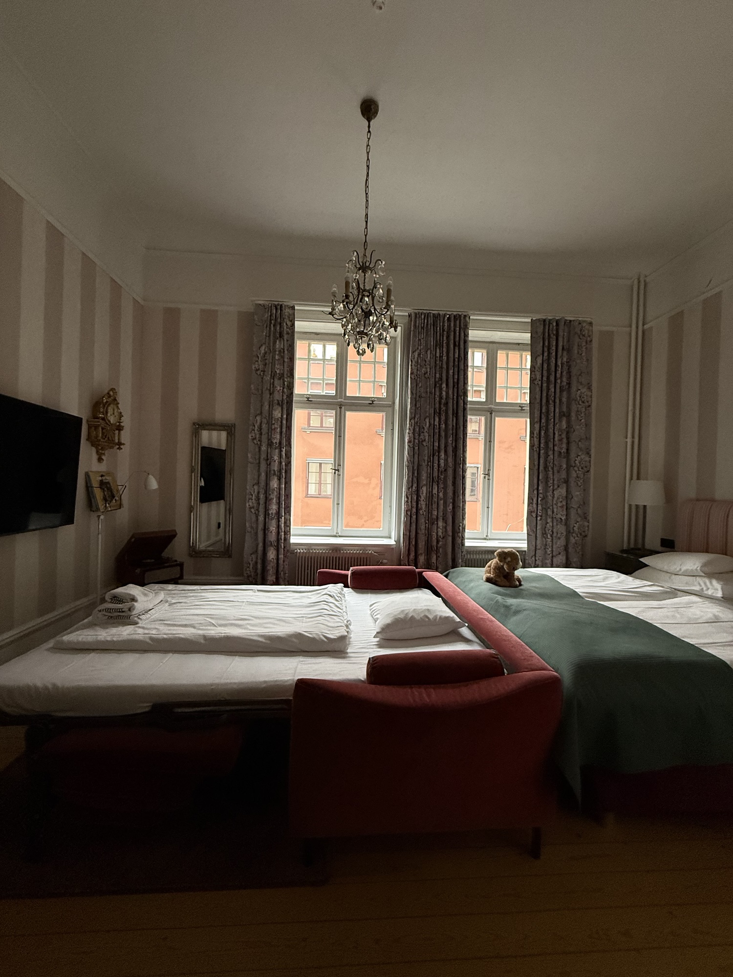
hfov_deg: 85.7
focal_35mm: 14
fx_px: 395
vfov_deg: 102.1
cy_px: 488
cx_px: 366
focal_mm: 2.22
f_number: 2.2
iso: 320
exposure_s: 1/66
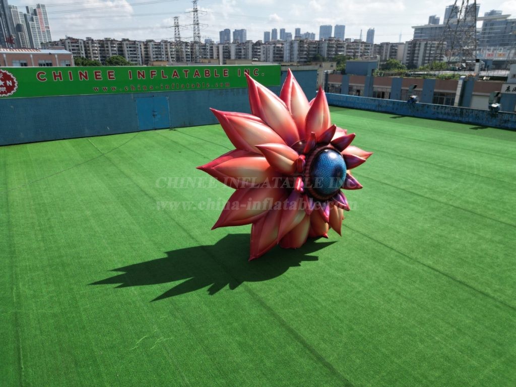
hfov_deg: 71.6
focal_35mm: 24
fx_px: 358
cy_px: 194
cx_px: 258
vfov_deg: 56.8
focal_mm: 6.72
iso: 130
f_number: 1.7
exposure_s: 1/3000
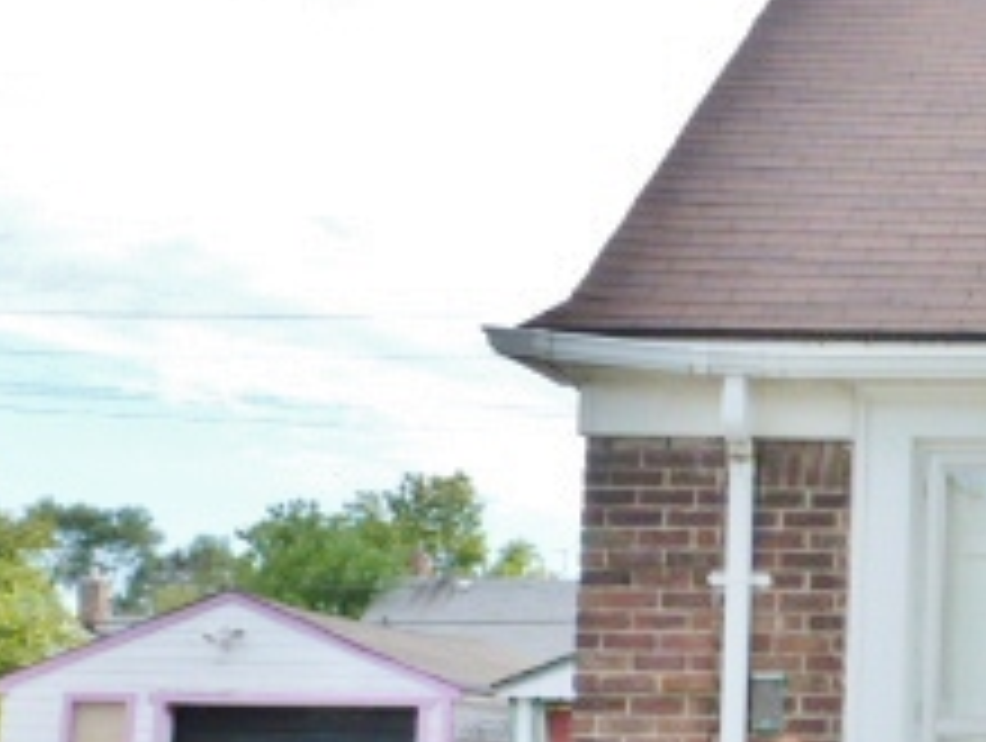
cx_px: 1310
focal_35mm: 70
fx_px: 1997
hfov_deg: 24.0
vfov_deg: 20.9
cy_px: 576
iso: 160
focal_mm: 4.3
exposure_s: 1/100
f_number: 4
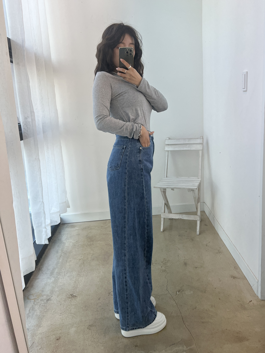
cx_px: 132
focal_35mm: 26
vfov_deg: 67.3
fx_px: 265
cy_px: 176
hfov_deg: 53.1
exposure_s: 1/120
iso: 32
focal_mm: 5.7
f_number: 1.5
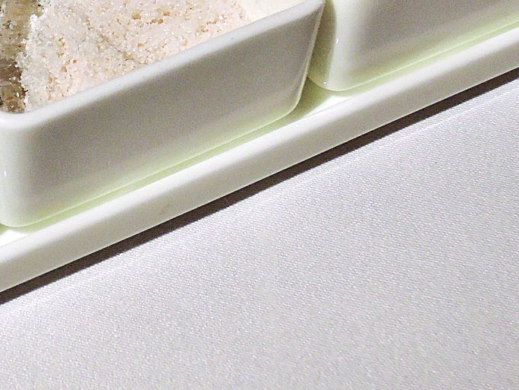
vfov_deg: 12.5
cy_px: 0
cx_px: 31
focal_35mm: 117
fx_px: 1754
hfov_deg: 16.6
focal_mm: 10.7
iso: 400
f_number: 4
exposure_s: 1/25
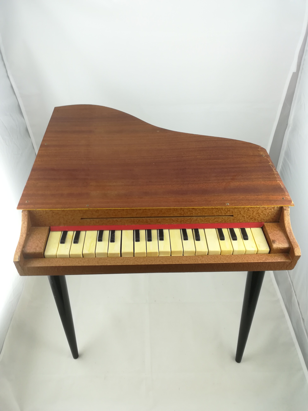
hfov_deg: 53.1
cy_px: 206
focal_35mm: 26
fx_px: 308
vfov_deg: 67.3
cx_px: 154
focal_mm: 3.83
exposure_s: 1/33.3
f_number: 2.2
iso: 80
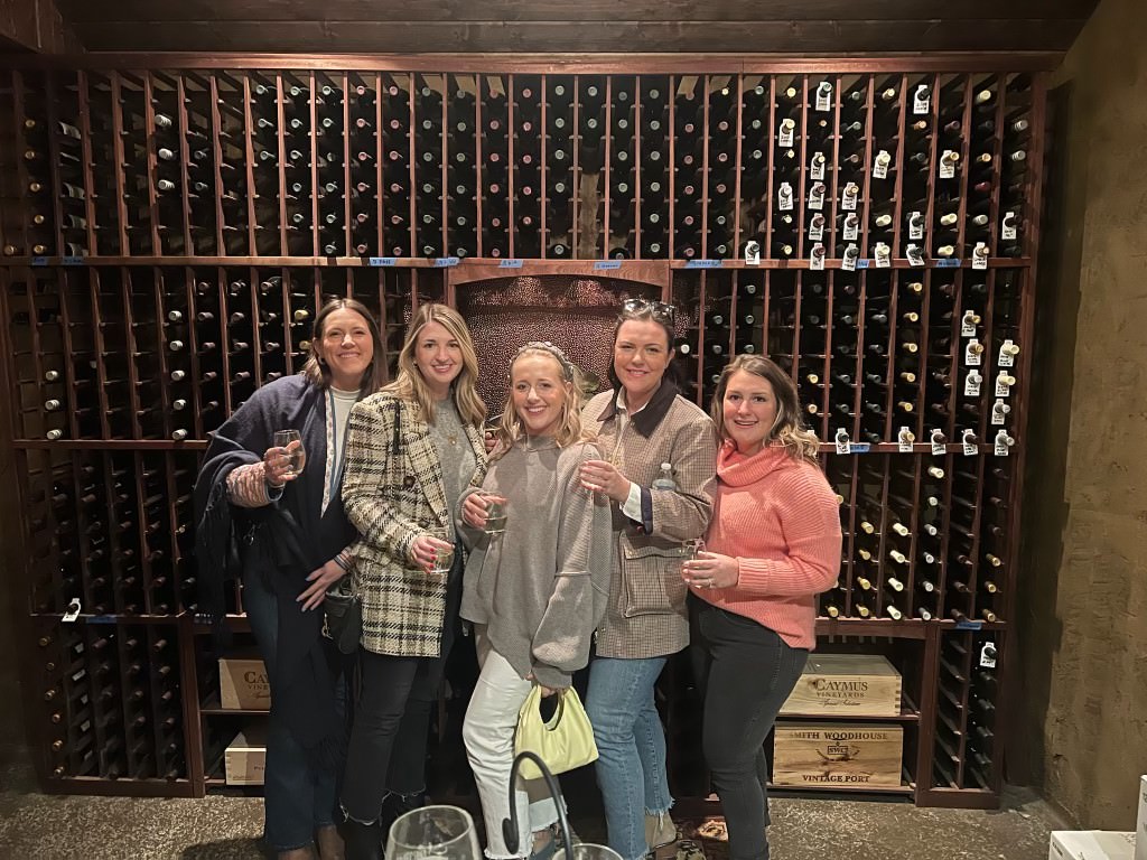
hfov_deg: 67.3
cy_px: 430
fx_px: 862
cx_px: 574
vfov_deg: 53.1
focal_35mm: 26
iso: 1000
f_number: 1.5
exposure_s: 1/17
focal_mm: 5.7
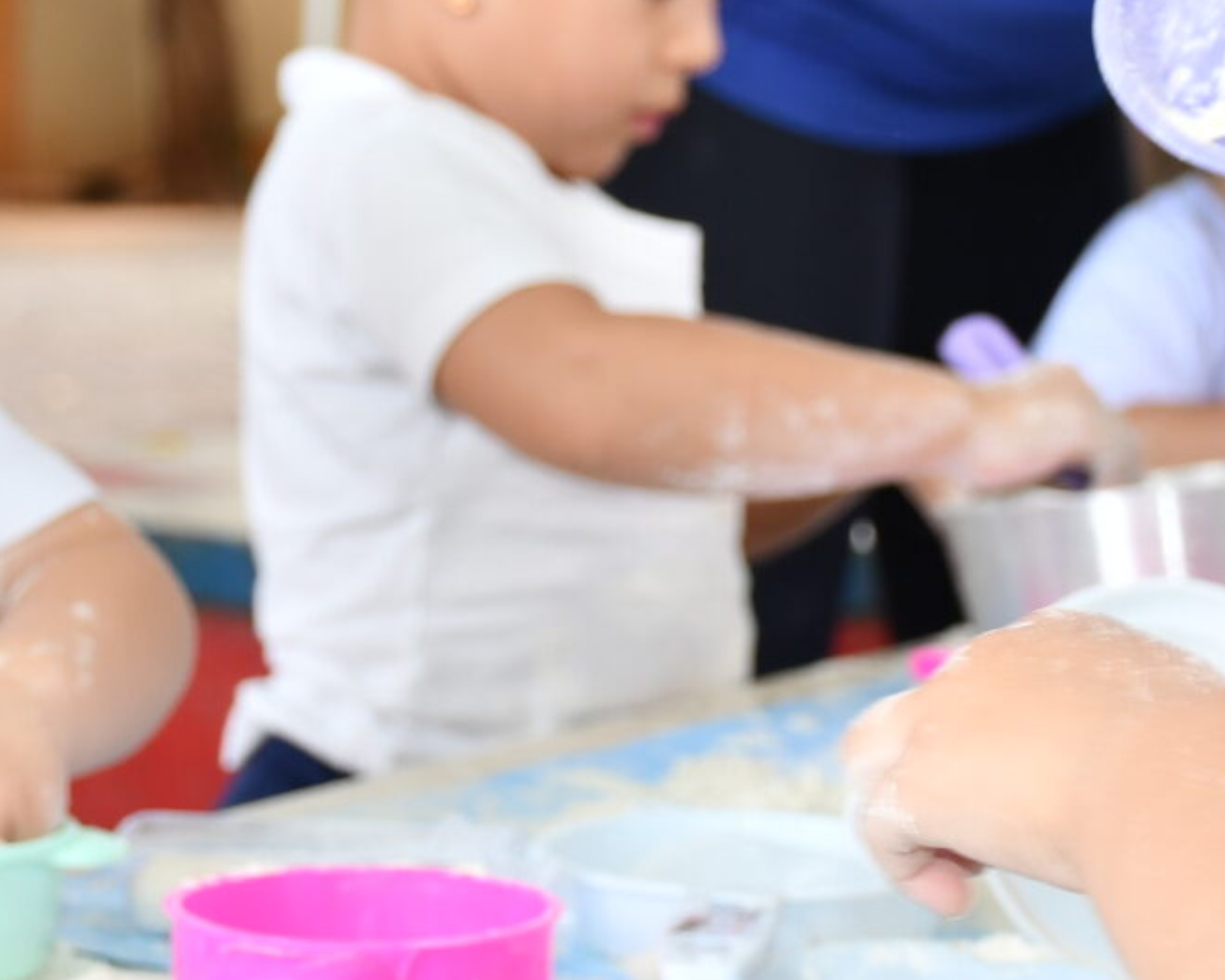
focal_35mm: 131
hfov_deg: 14.7
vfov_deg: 11.8
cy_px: 286
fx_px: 4749
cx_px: 765
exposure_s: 1/100
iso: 400
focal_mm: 32
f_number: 4
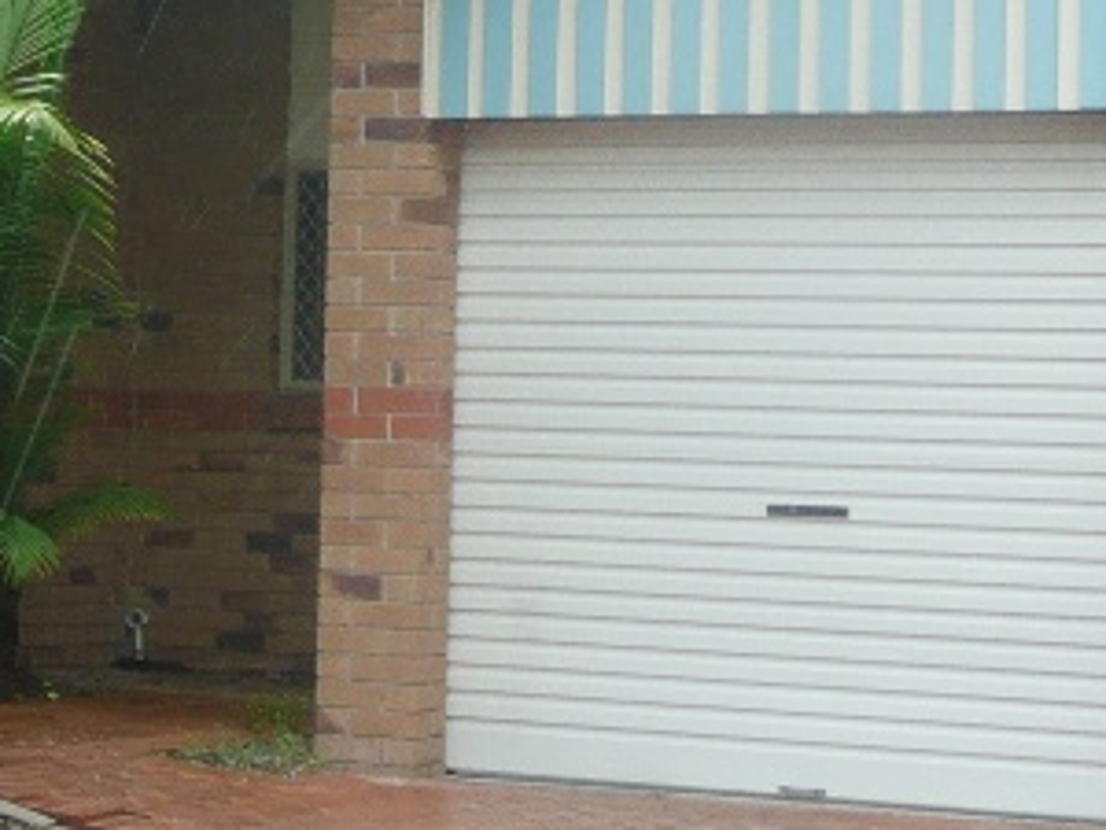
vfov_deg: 11.7
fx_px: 4026
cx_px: 122
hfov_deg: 15.5
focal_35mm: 126
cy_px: 111
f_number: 4
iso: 100
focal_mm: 7
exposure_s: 1/125
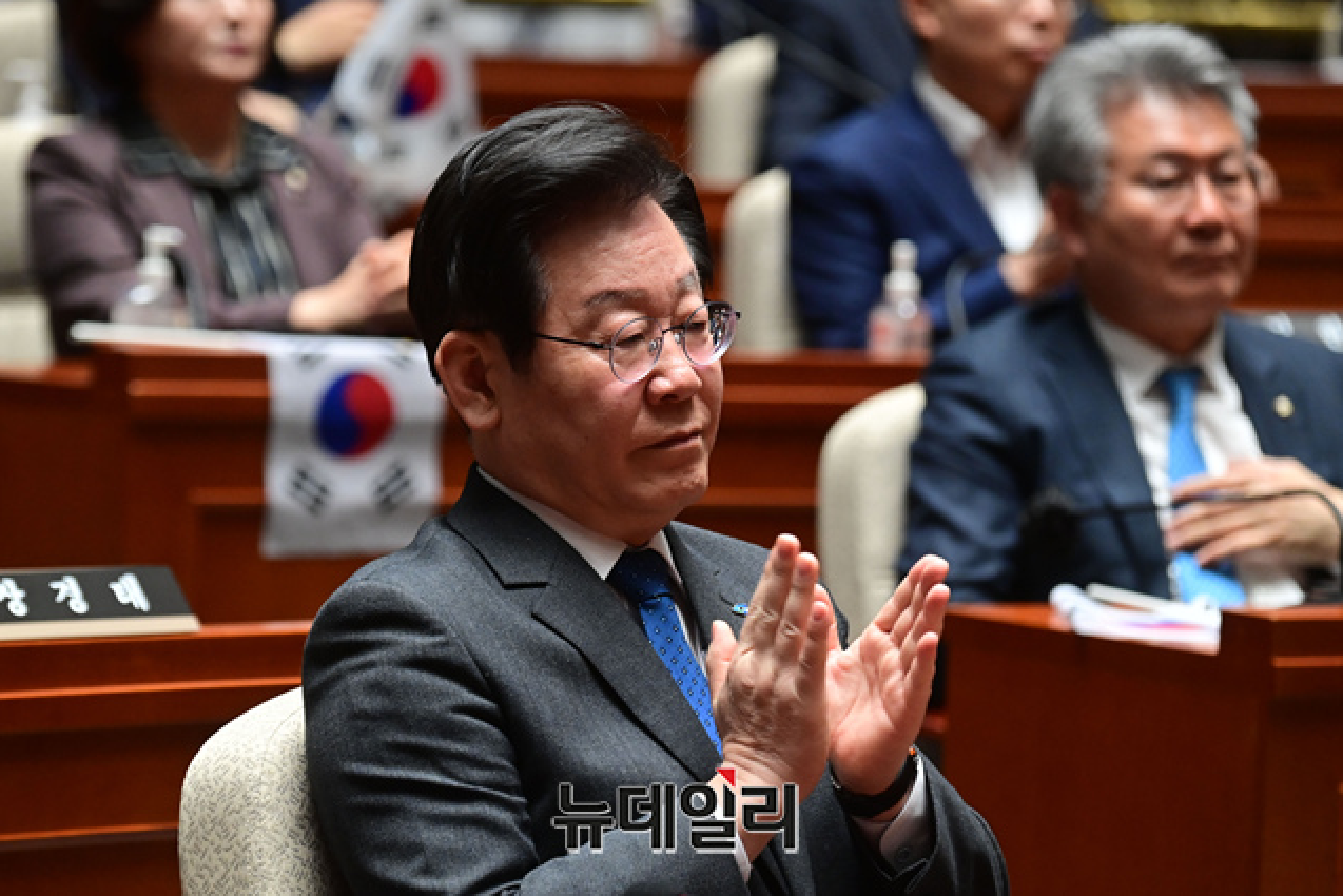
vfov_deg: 5.7
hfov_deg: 8.5
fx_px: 8992
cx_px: 670
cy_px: 448
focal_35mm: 241
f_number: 5.3
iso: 5000
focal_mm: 240
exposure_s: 1/320
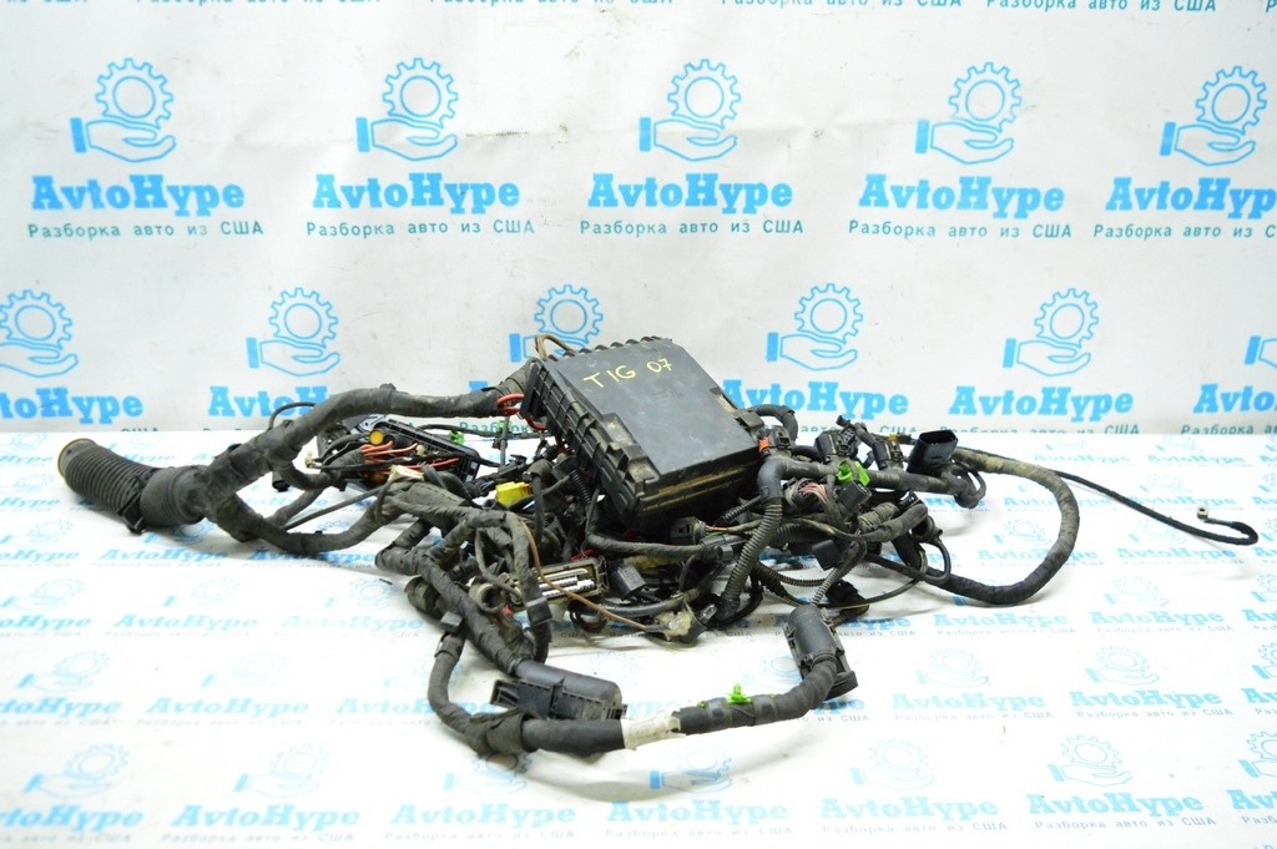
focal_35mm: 30
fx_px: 1063
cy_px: 424
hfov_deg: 62.0
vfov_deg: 43.5
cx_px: 638
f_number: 3.5
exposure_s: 1/320
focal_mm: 20
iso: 6400
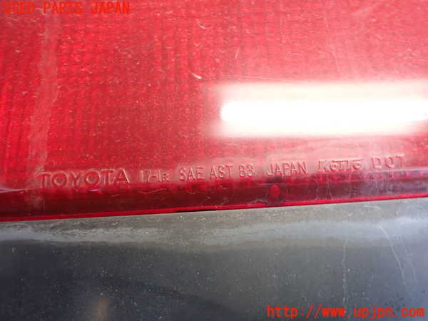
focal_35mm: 30
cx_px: 214
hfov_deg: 60.0
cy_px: 160
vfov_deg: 46.8
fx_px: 371
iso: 800
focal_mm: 5.4
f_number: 2.3
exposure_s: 1/50
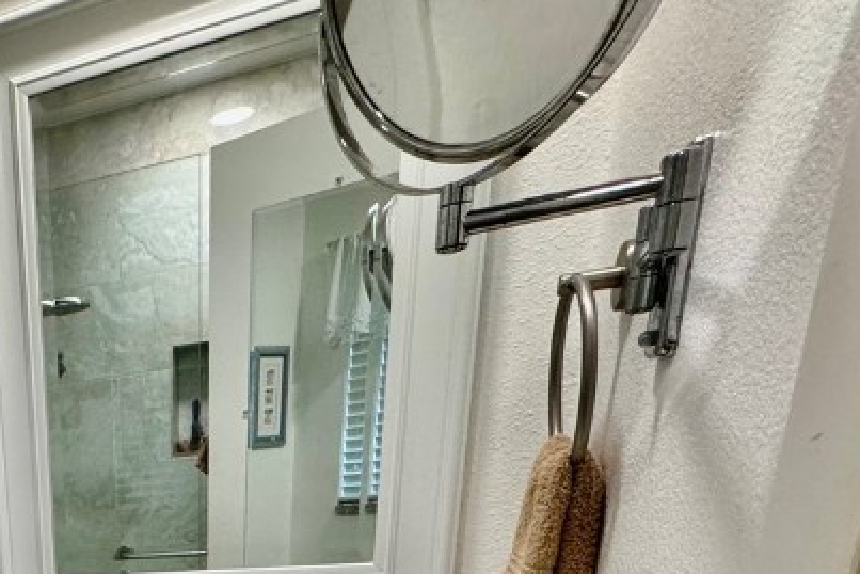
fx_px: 884
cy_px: 787
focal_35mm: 37
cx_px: -58
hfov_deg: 42.3
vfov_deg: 28.1
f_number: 2.2
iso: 200
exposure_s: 1/120
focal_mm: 2.22
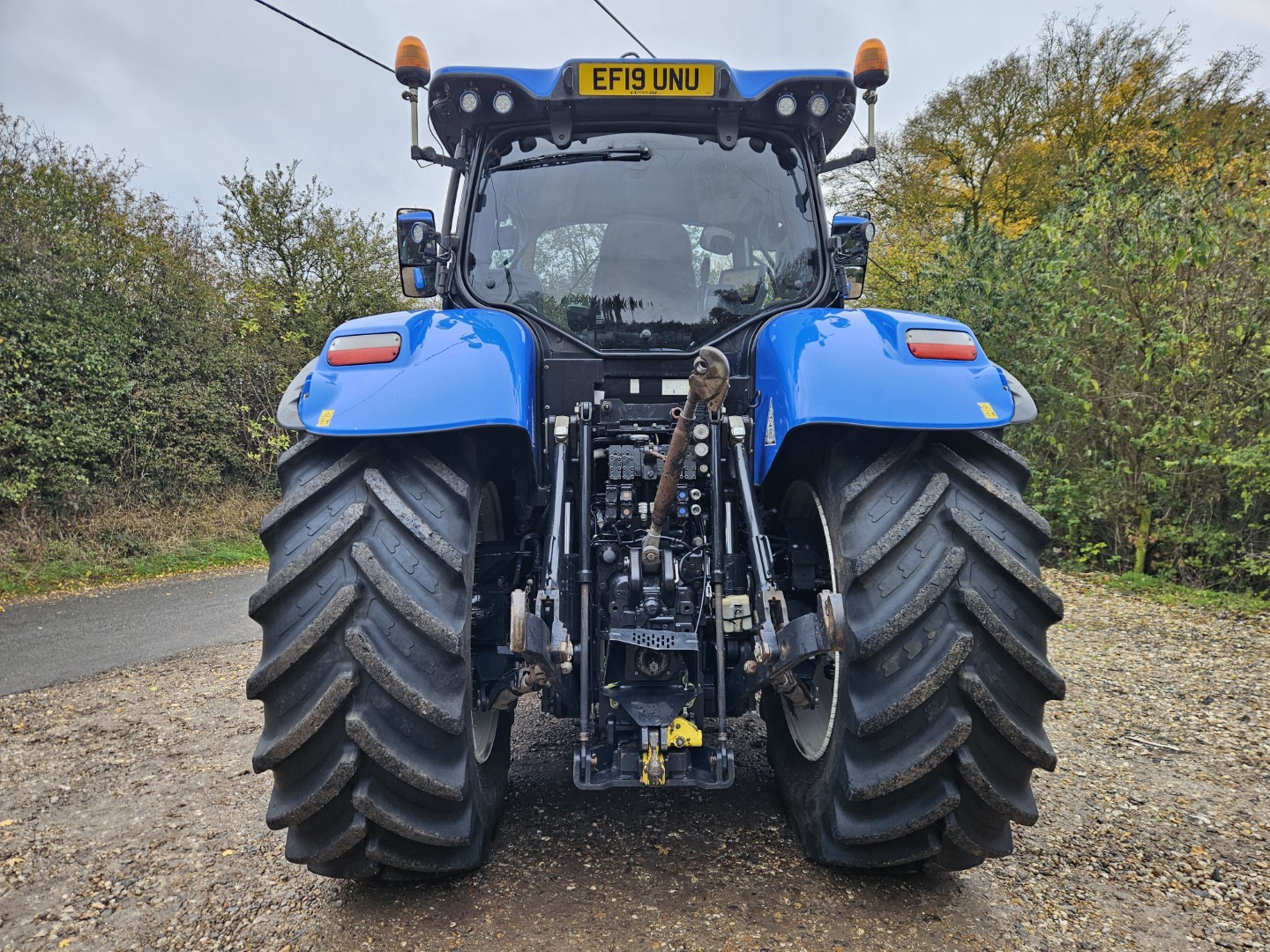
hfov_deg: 73.9
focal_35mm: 23
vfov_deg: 58.9
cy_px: 476
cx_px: 635
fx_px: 844
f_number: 1.8
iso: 32
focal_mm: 5.4
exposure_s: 1/100
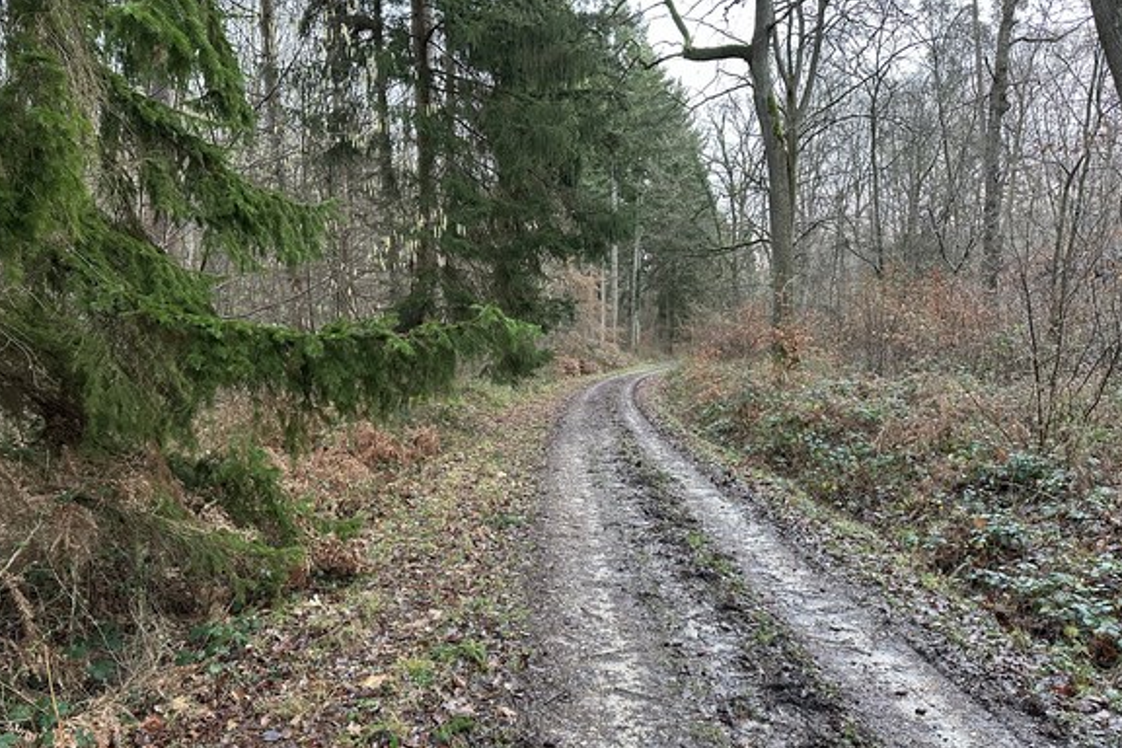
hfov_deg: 69.4
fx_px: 810
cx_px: 557
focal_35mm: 26
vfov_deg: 49.4
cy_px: 419
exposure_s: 1/60
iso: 400
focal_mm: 6.86
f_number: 1.78
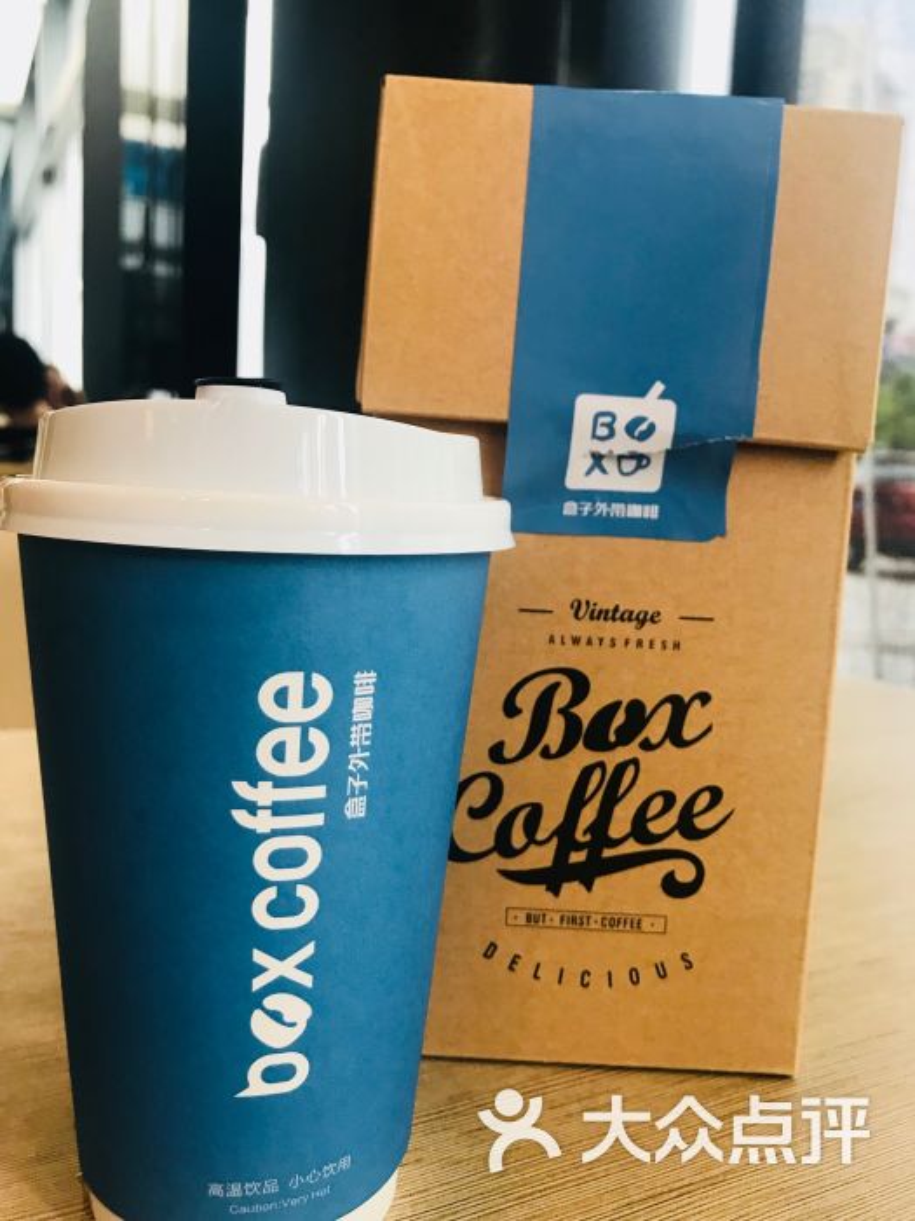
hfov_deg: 49.7
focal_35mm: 28
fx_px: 987
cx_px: 458
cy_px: 610
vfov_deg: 63.4
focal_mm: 3.99
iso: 32
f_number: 1.8
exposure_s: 1/33
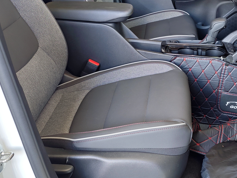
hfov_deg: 38.4
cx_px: 160
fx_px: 335
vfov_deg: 29.3
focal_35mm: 49
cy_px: 48
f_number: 1.6
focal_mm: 6.55
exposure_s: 1/72.5
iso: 80
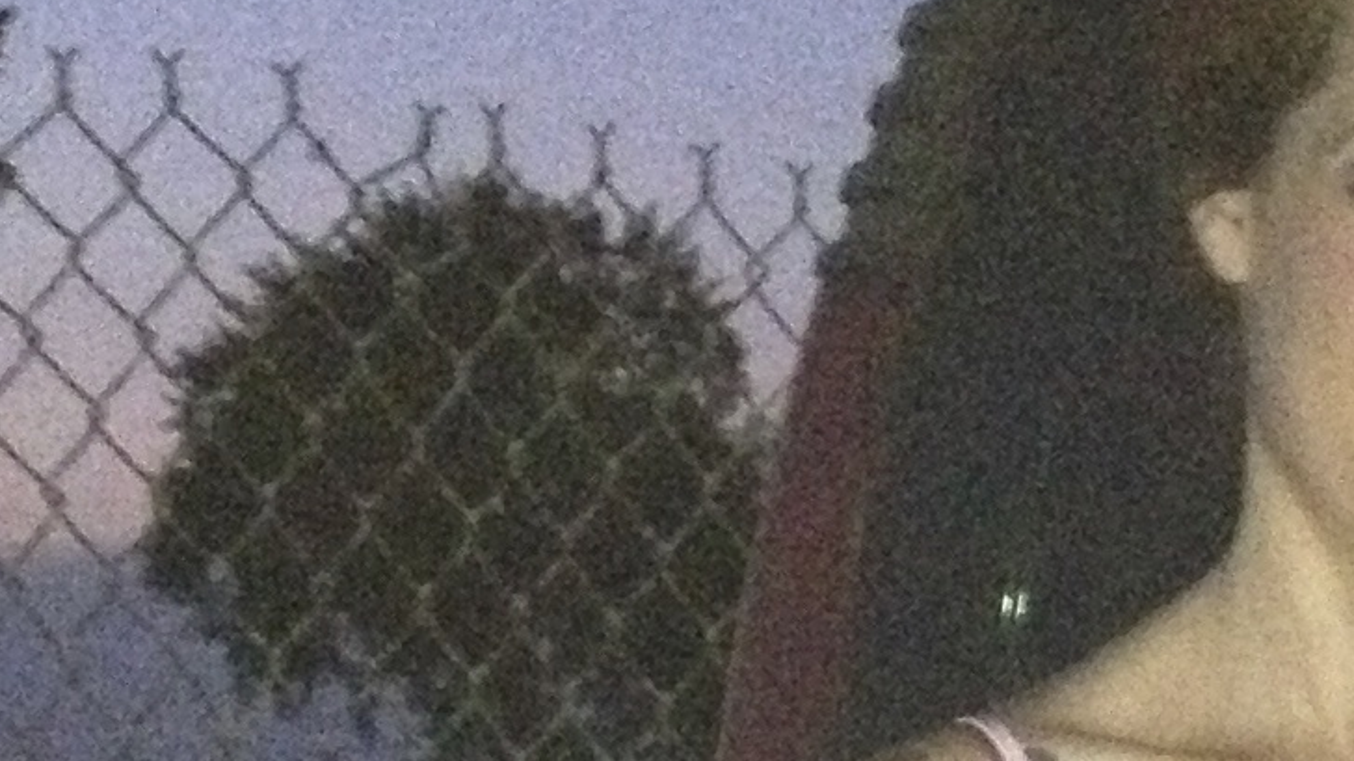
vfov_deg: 6.6
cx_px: 1562
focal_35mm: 171
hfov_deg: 12.3
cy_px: 2015
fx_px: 6138
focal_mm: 4.28
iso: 640
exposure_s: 1/16
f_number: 2.4
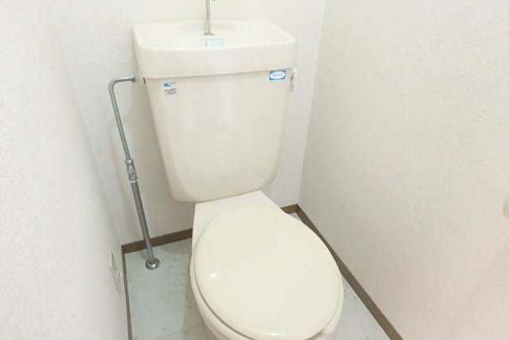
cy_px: 191
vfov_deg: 57.1
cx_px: 254
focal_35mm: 22
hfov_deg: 78.6
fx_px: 311
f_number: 3.5
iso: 800
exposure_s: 1/13
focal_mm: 3.7
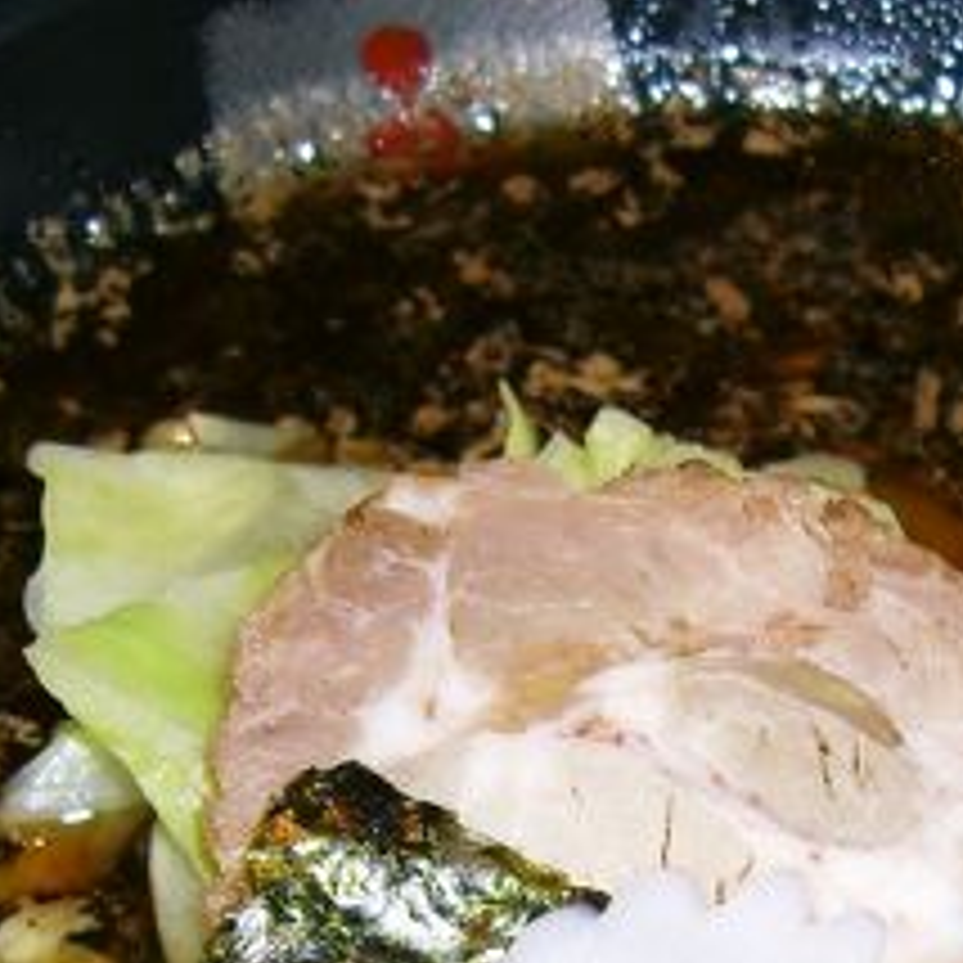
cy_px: 1019
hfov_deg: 17.0
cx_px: 729
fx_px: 3210
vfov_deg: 16.6
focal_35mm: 102
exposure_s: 1/60
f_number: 2.8
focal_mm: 7.9
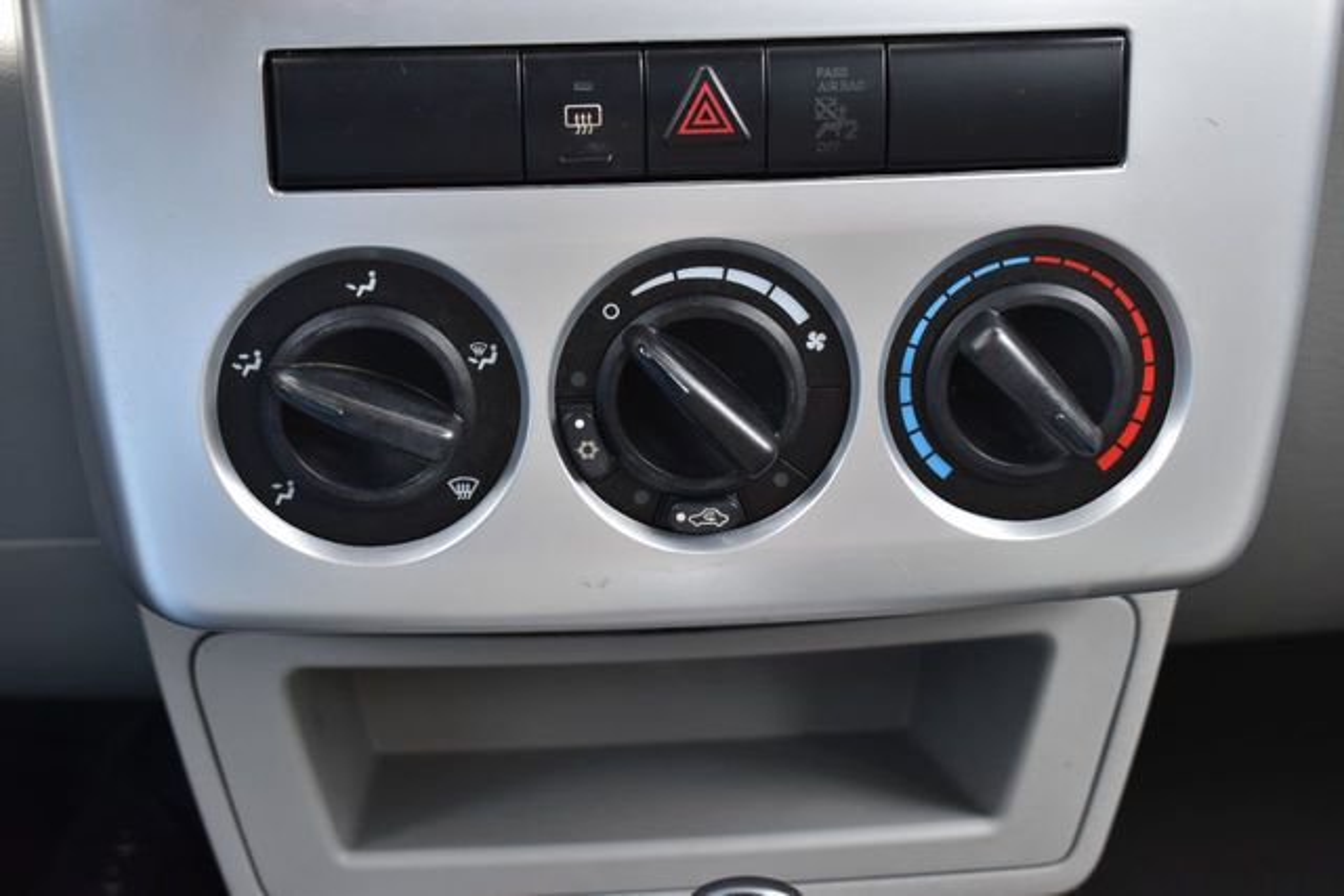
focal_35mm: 68
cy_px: 448
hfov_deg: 29.9
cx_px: 672
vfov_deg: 20.2
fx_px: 2520
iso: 400
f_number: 7.1
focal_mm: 45
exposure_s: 1/25
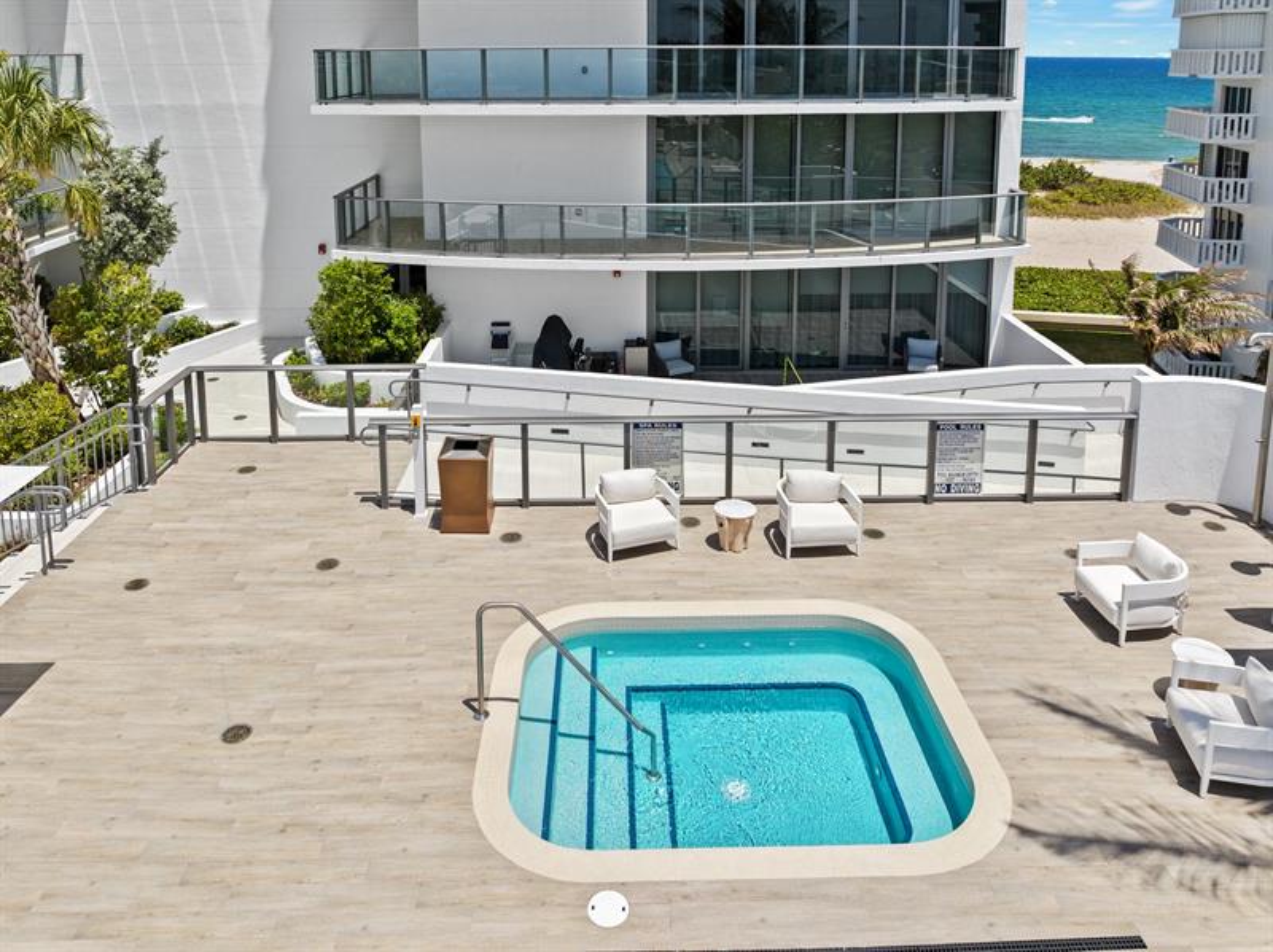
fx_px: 882
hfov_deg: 71.7
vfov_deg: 56.7
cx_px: 636
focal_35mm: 24
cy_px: 476
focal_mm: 12.29
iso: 100
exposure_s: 1/2500
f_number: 2.8
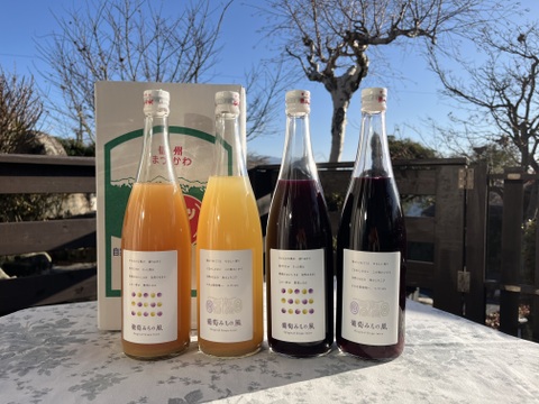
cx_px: 270
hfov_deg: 67.3
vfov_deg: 53.1
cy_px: 202
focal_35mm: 26
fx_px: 405
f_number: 1.6
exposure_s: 1/2755
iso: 50
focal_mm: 5.1
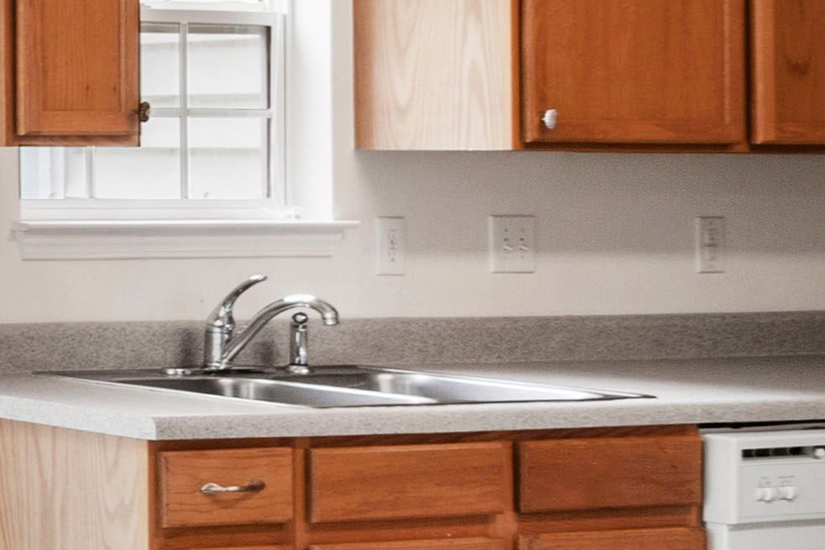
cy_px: 145
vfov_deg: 16.0
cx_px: -1262
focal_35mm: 85
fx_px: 1947
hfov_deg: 14.0
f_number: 8
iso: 100
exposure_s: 1/5
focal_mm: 10
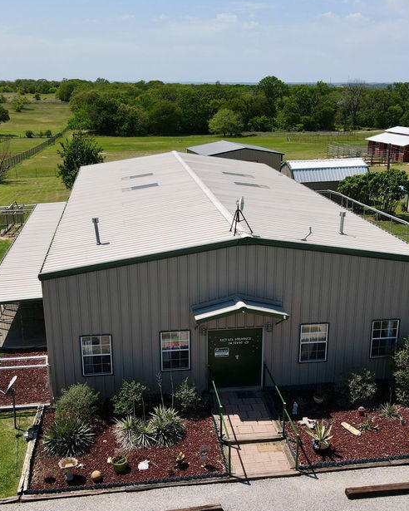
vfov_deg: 46.8
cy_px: 283
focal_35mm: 39
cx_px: 215
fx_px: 590
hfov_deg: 38.2
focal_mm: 4.5
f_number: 2.8
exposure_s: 1/1000
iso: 100
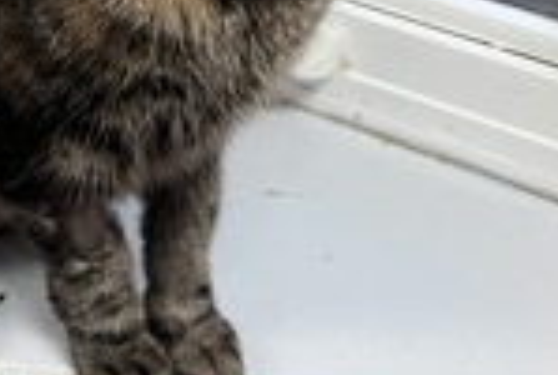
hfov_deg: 26.0
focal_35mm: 76
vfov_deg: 17.3
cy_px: -52
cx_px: 84
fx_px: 1180
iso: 80
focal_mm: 5.1
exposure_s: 1/60
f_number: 1.6
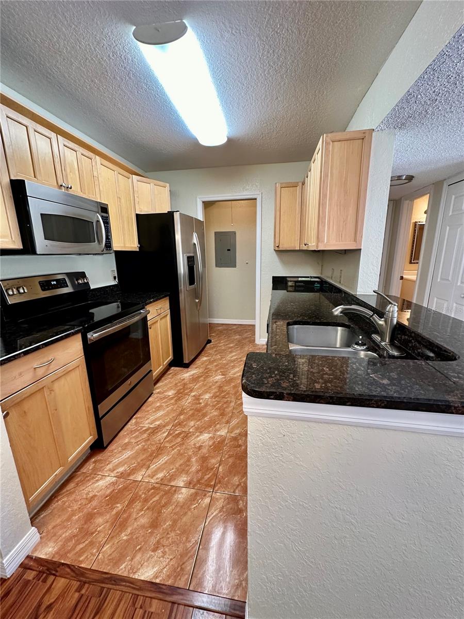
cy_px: 310
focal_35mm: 14
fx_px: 250
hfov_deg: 85.7
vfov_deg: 102.1
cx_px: 232
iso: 250
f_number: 2.2
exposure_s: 1/51
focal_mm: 2.22
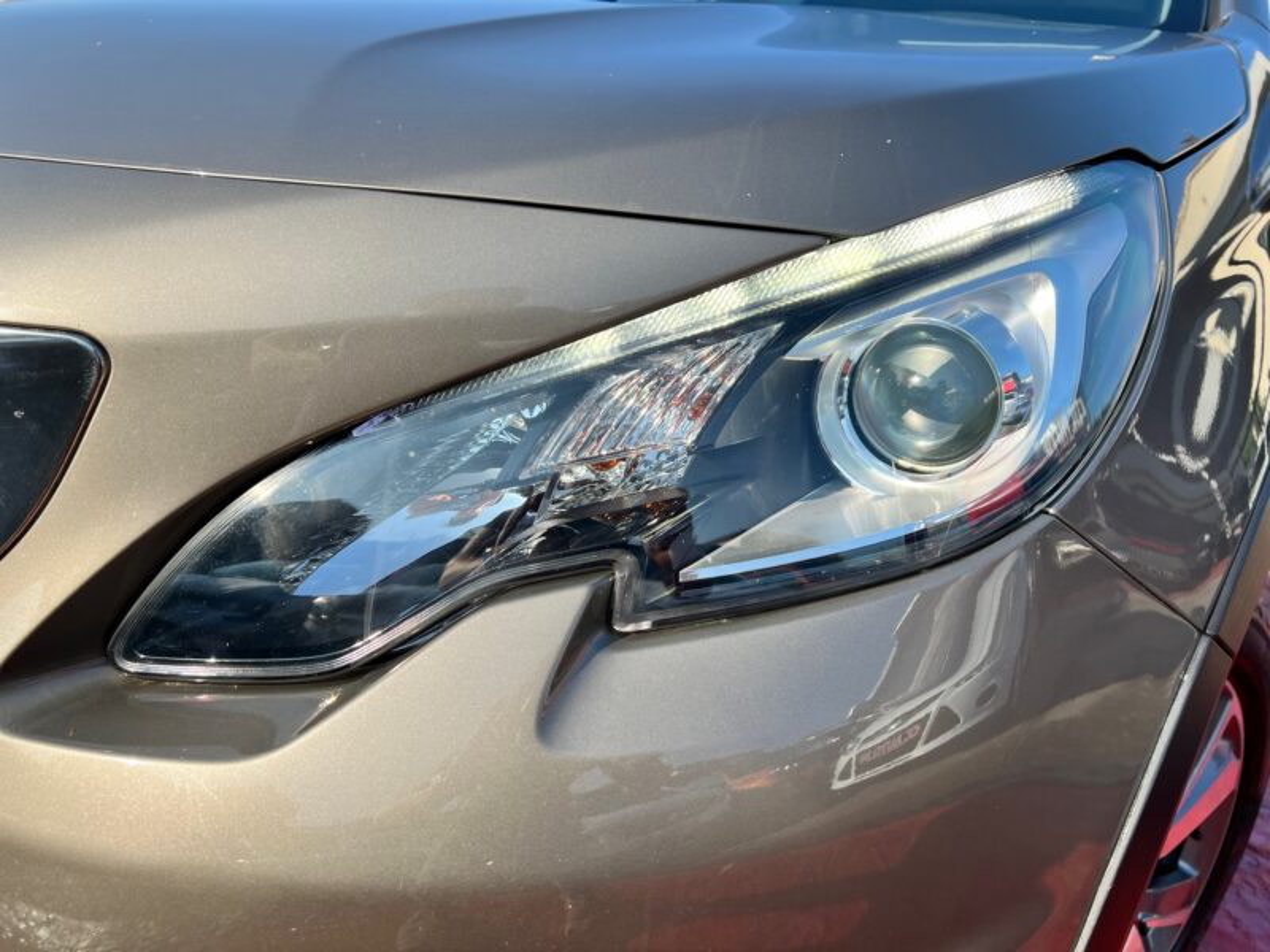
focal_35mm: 26
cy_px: 476
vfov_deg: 53.1
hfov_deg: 67.3
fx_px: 954
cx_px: 635
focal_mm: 5.7
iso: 50
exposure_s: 1/2404
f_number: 1.5
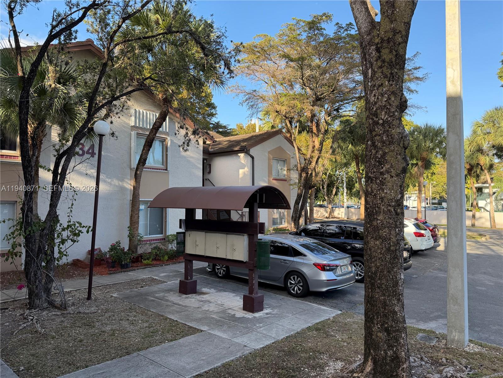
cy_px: 189
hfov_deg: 71.6
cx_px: 252
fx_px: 349
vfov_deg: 56.8
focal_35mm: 24
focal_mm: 6.76
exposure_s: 1/868
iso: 100
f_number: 1.78
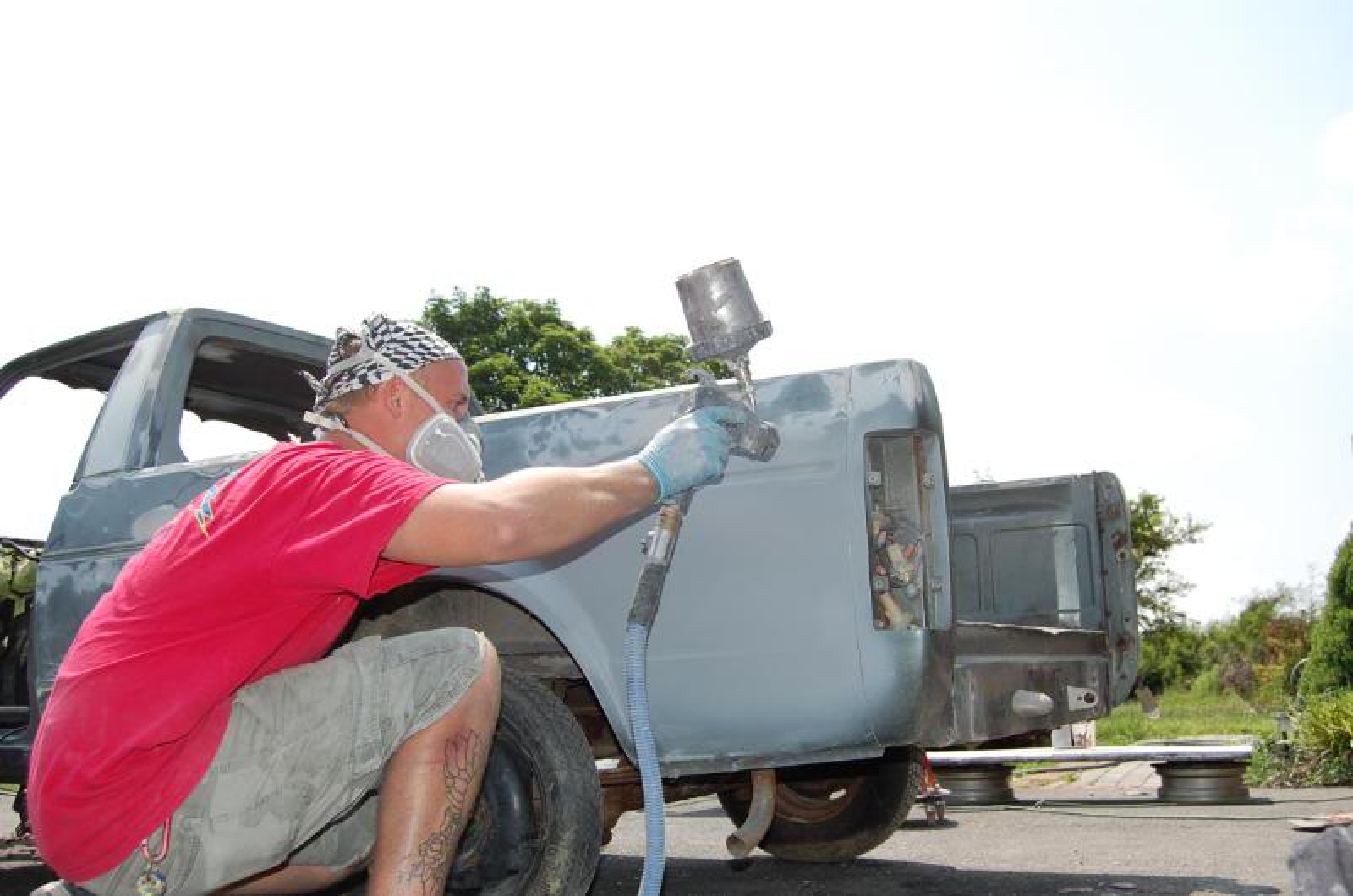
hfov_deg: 57.3
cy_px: 448
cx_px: 676
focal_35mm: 33
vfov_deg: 39.8
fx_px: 1238
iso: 200
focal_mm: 22
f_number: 6.3
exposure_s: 1/500
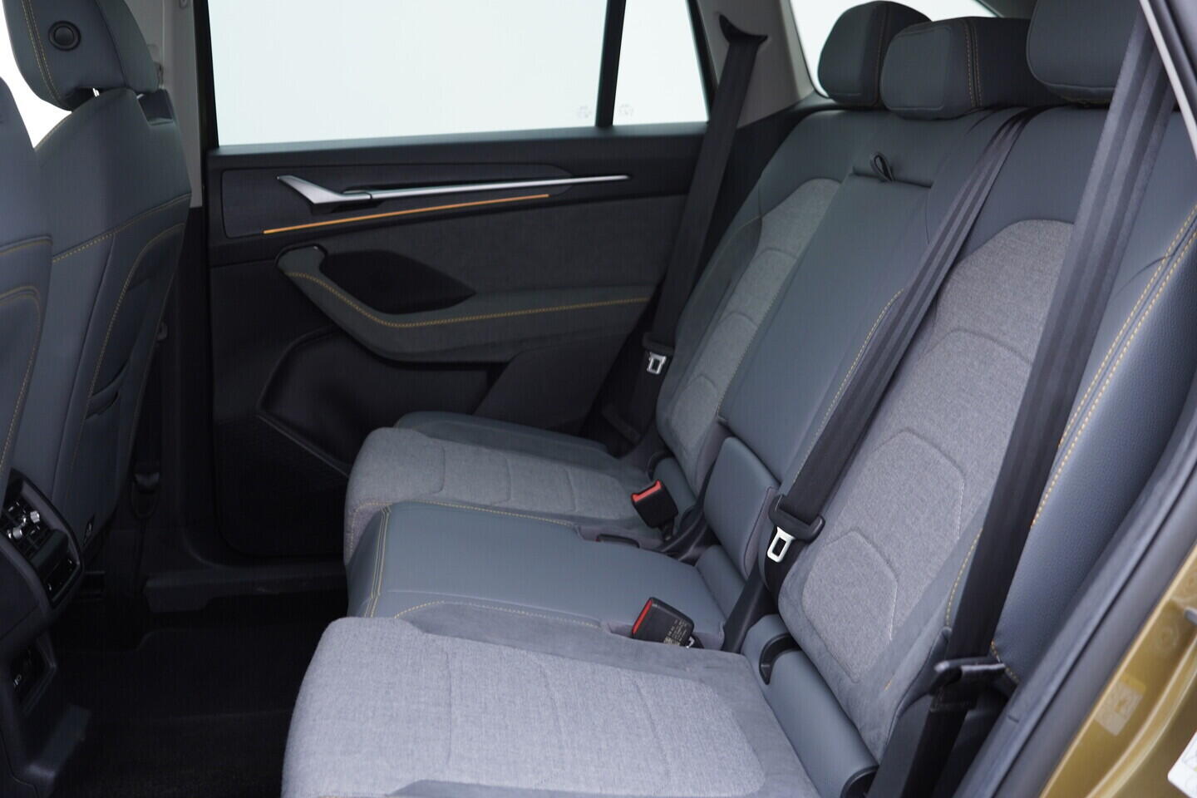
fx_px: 1197
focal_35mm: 36
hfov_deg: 53.1
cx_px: 598
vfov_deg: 36.9
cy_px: 399
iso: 320
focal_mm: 24
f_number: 2.8
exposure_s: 1/40
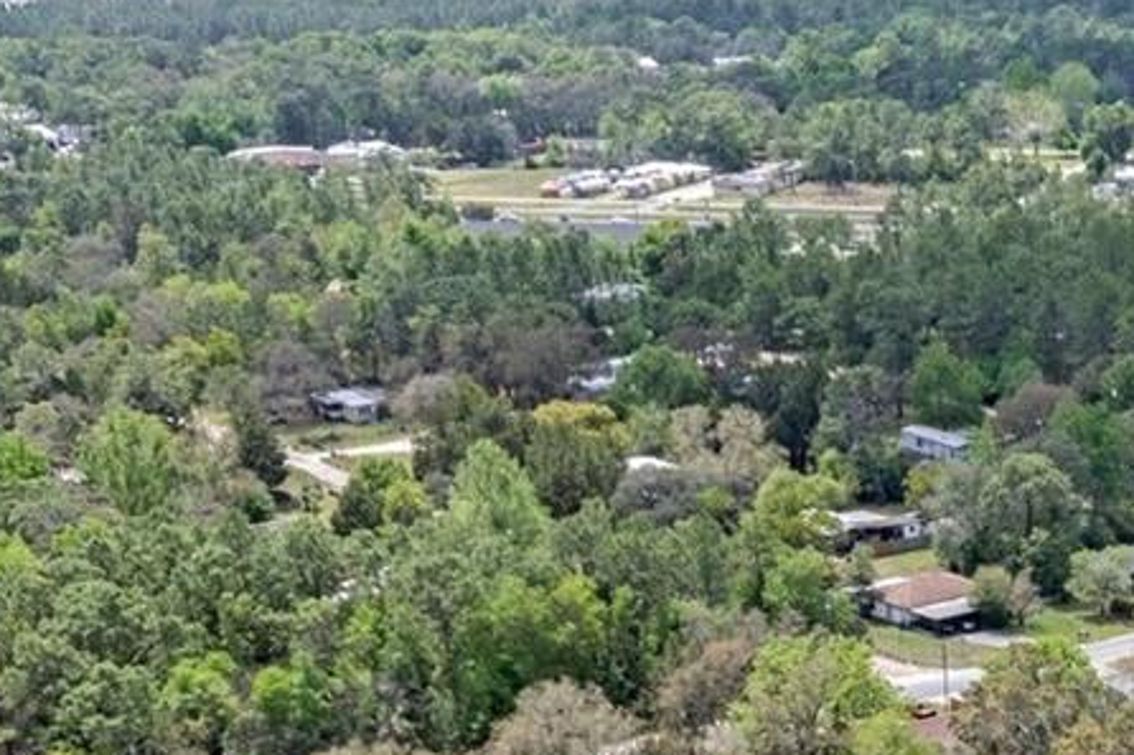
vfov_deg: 15.4
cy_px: 1249
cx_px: 1266
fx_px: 2487
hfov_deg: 23.9
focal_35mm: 79
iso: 100
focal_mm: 8.38
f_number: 2.8
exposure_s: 1/1000
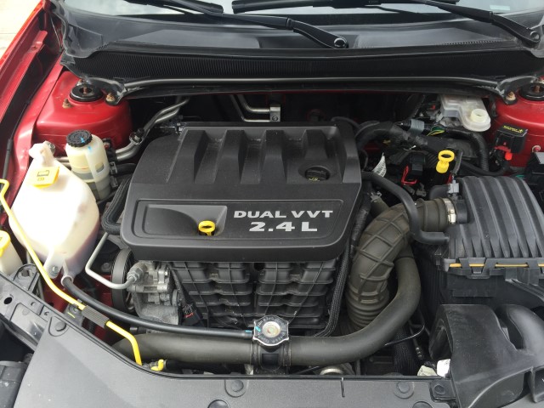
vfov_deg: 48.2
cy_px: 204
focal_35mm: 29
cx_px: 272
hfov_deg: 61.7
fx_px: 456
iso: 32
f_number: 2.2
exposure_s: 1/363
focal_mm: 4.15
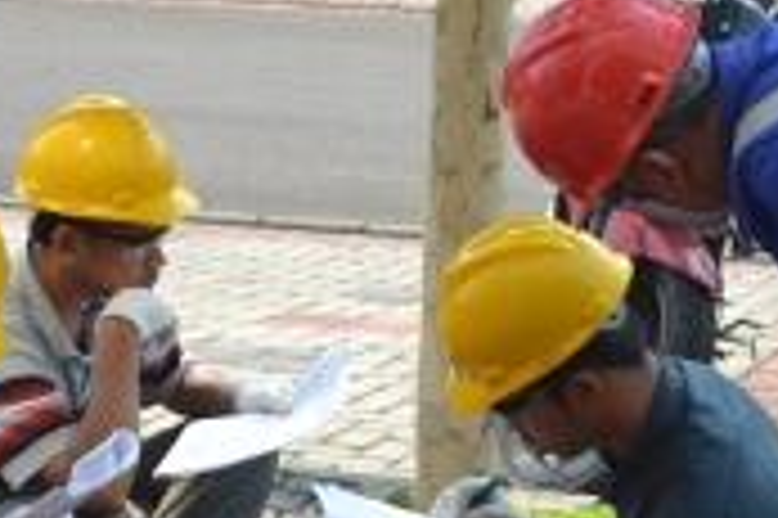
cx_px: 292
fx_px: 3023
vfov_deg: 9.8
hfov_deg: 14.7
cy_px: 381
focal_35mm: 140
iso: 100
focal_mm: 36
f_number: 6.3
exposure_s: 1/160
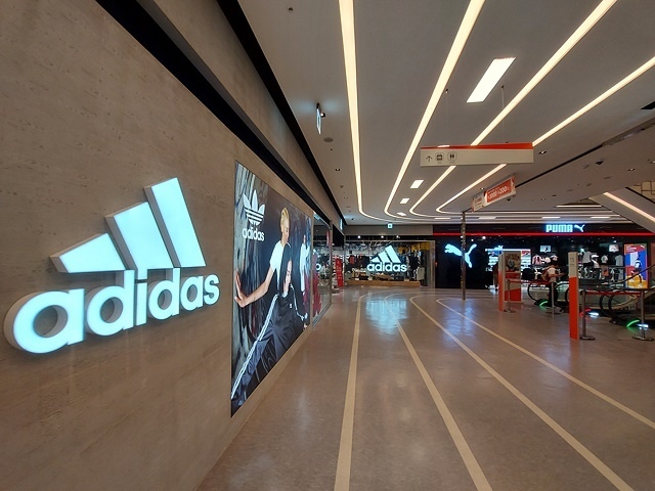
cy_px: 246
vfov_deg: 89.9
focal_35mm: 13
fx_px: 246
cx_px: 328
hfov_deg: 106.2
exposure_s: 1/120
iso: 64
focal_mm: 1.95
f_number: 2.2
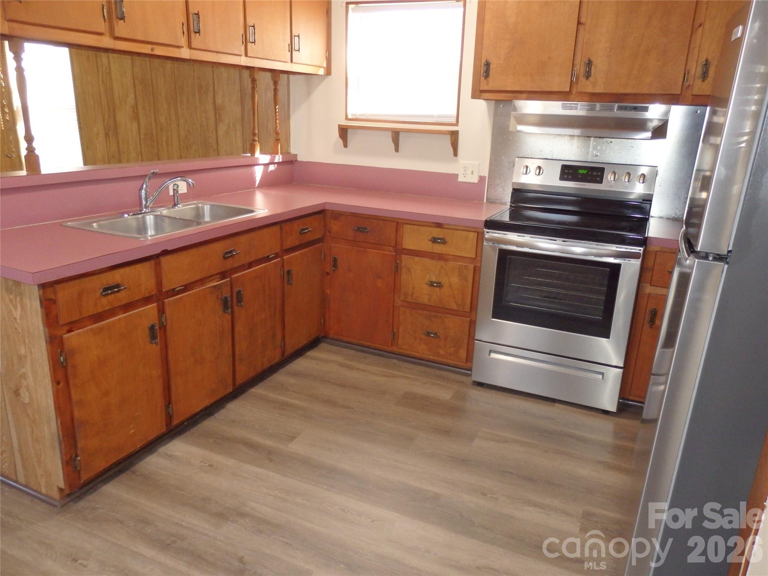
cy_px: 288
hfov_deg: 69.4
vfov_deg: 54.9
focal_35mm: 25
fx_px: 555
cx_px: 384
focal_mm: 4.5
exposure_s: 1/30
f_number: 3
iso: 400
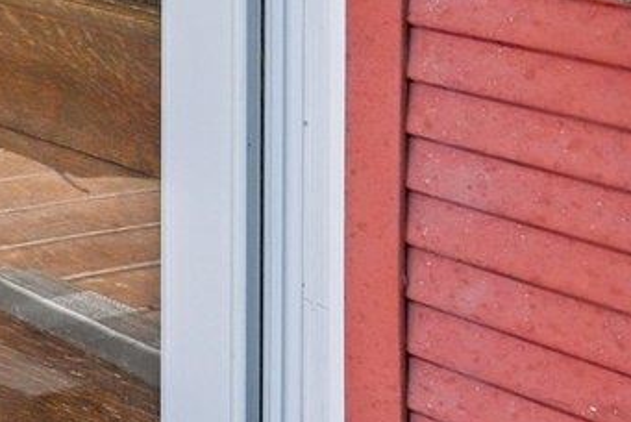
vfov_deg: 12.7
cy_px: -380
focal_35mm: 96
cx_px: -759
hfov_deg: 15.3
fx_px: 1684
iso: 400
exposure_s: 1/500
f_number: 8
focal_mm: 16
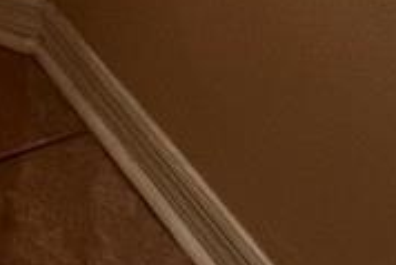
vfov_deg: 9.7
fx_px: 1002
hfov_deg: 18.6
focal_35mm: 91
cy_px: -617
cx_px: -267
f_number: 1.8
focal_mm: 1.57
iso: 160
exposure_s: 1/60
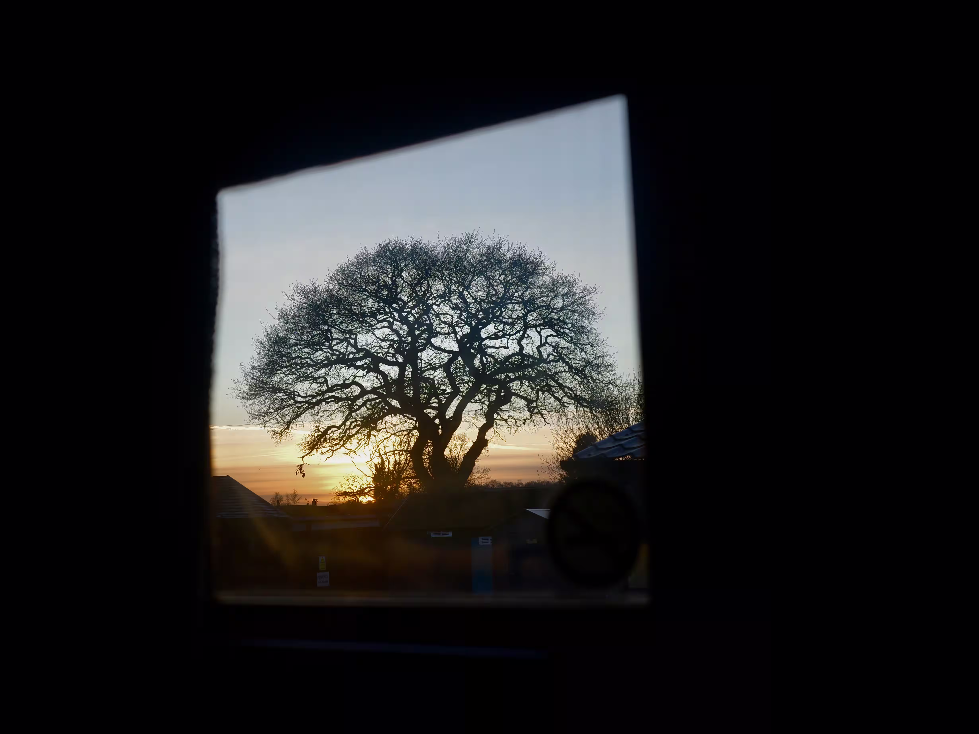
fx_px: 1329
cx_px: 451
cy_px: 375
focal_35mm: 47
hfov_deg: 40.4
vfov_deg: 30.9
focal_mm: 26
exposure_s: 1/250
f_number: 4
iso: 200
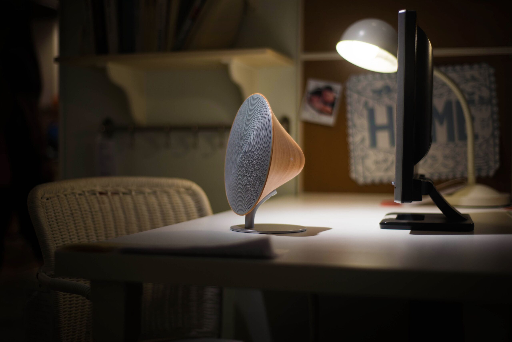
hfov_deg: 39.6
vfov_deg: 27.0
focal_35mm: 50
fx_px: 711
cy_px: 171
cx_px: 256
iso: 160
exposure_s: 1/320
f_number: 1.8
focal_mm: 50
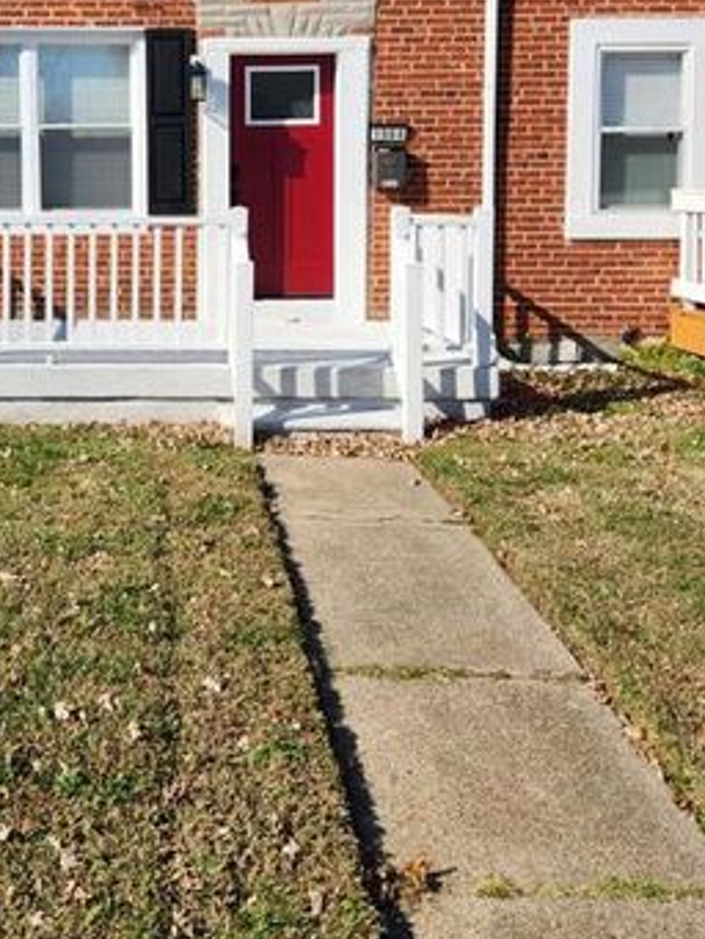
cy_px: 241
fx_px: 1221
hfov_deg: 31.5
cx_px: 162
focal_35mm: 45
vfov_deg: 40.9
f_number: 1.8
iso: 20
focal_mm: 5.4
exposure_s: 1/2027
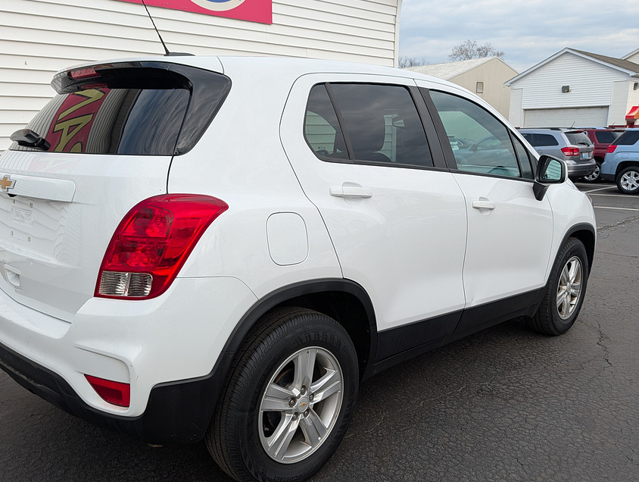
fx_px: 536
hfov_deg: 61.6
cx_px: 313
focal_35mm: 29
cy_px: 271
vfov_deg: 48.2
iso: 25
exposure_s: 1/680
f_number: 1.68
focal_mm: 6.9
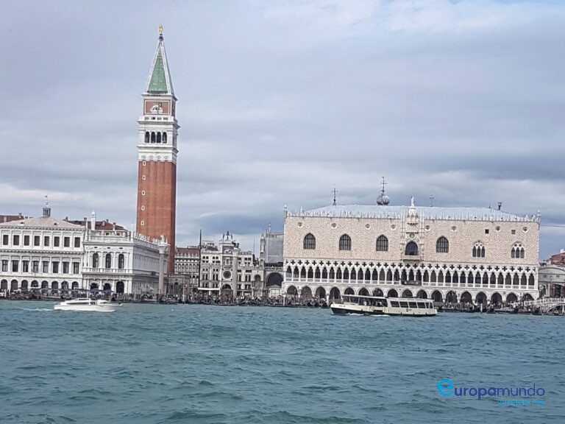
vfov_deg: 53.1
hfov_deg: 67.3
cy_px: 212
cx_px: 282
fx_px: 424
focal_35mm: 26
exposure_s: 1/1552
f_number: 1.7
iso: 40
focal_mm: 4.2
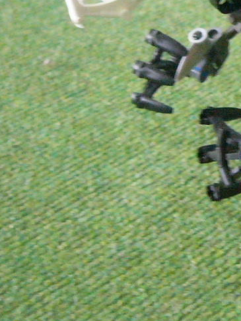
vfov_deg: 21.1
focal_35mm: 92
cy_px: 71
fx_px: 854
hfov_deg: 15.1
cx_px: 343
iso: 400
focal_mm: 5.8
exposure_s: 1/20
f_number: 2.8
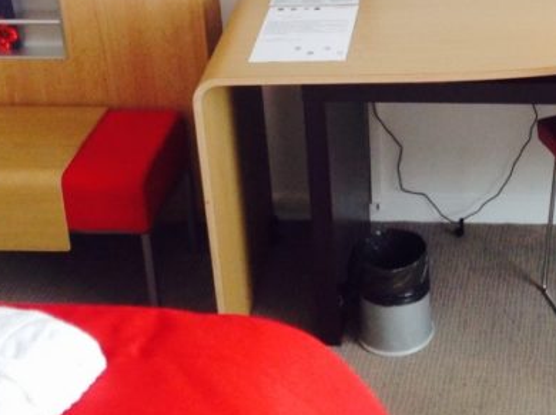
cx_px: 462
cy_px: -61
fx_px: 1475
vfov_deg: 15.5
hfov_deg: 21.0
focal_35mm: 92
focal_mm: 4.28
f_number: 2.4
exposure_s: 1/120
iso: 100
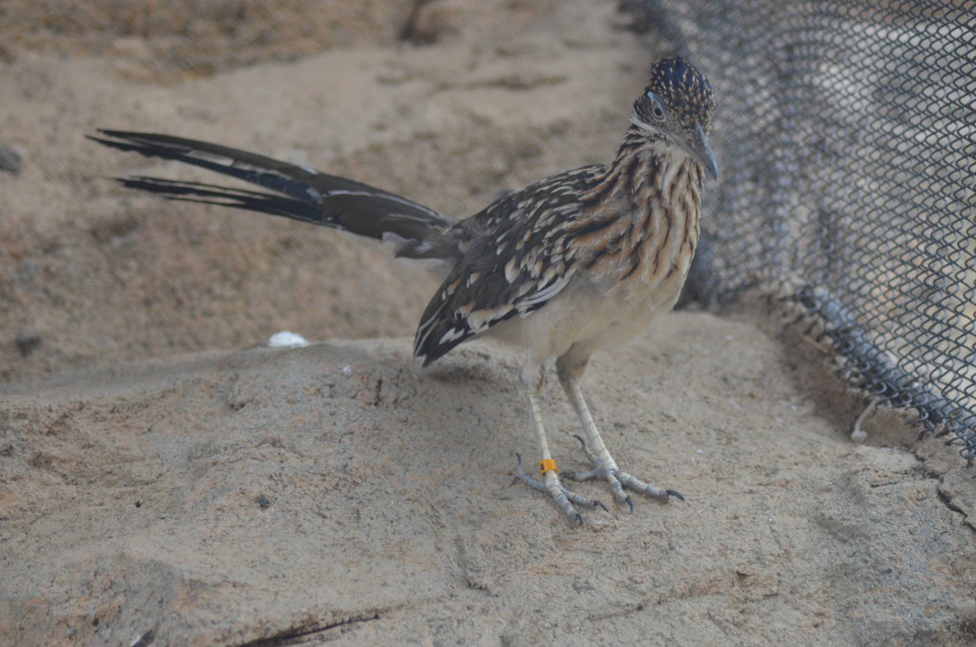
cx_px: 488
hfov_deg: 10.2
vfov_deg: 6.8
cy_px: 324
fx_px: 5479
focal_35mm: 202
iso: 900
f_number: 4.2
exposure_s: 1/500
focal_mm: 135
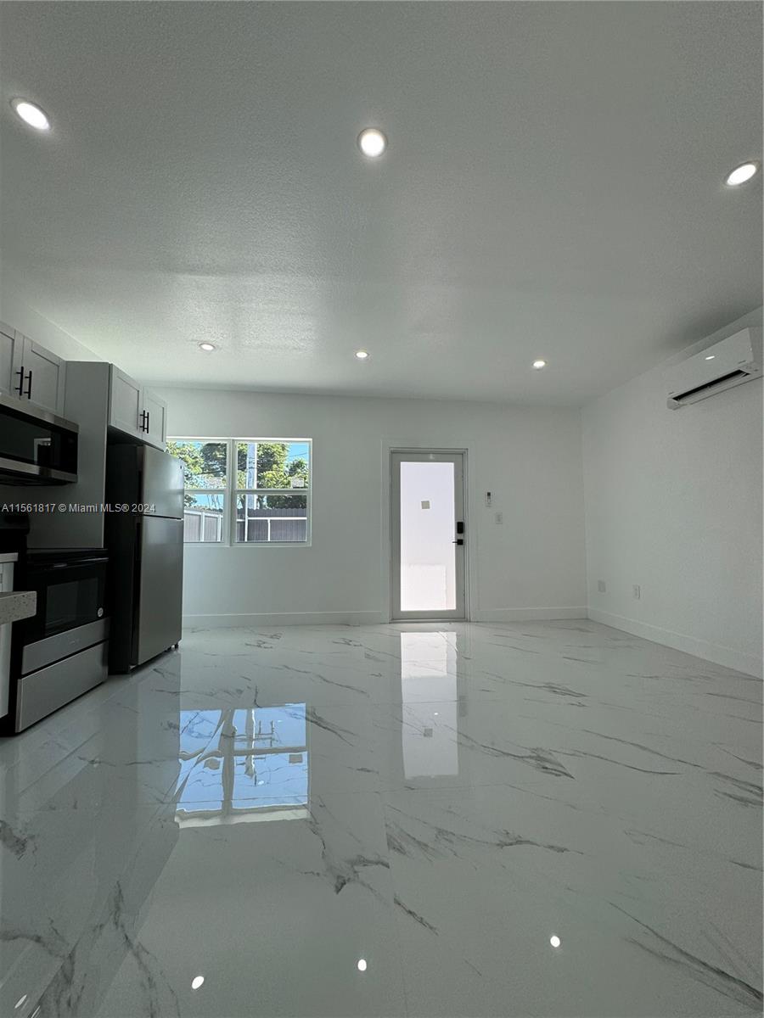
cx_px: 382
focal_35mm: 14
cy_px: 509
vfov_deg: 102.1
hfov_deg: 85.7
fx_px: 412
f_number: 2.2
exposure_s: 1/324
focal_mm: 2.22
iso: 40
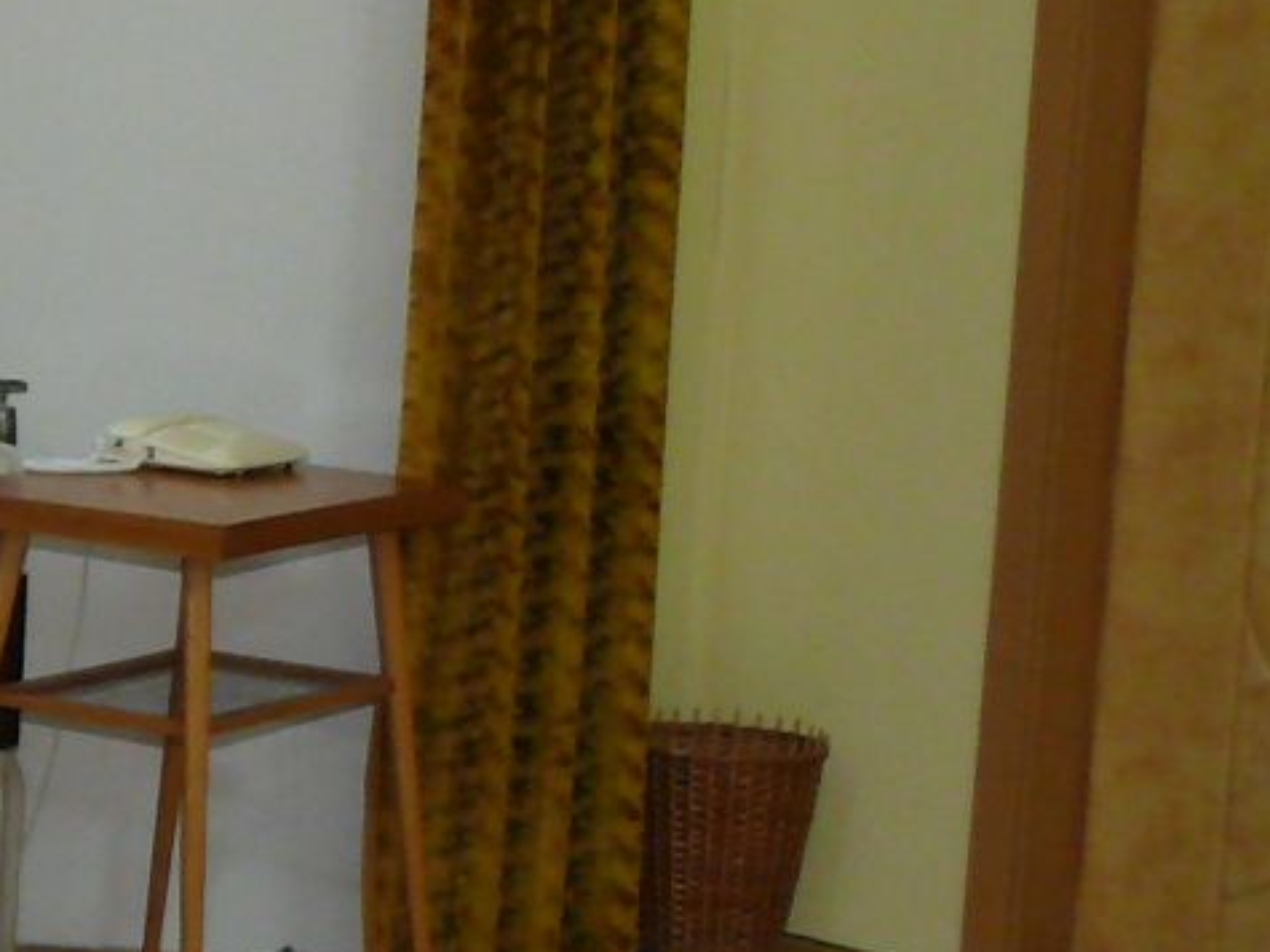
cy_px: 404
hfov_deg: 11.7
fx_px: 5539
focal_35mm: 151
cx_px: -1286
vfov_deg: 9.8
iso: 200
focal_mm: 7.4
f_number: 2.8
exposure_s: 1/30
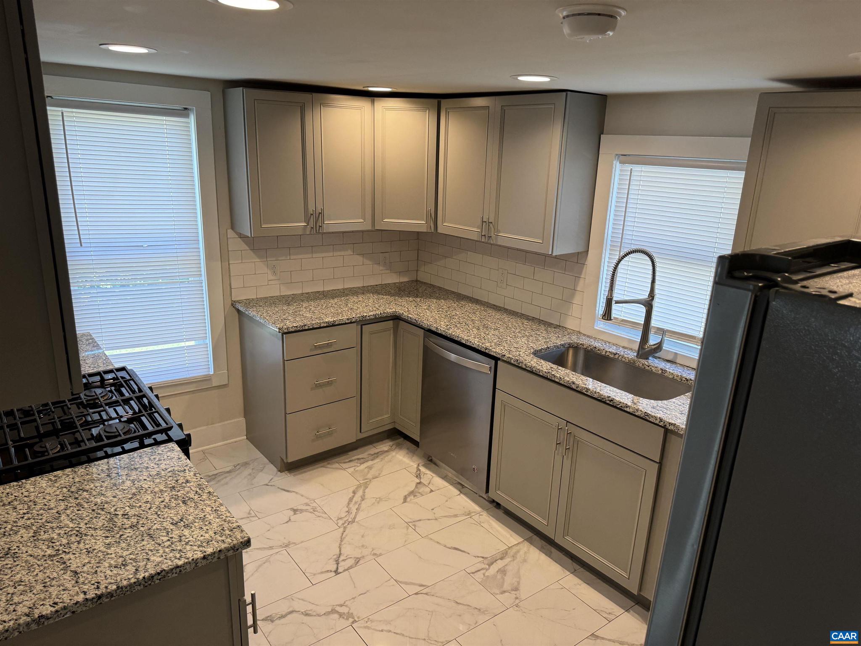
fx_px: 597
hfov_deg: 71.6
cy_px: 323
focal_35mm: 24
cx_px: 430
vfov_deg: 56.8
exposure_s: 1/120
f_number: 1.78
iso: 125
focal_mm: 6.76
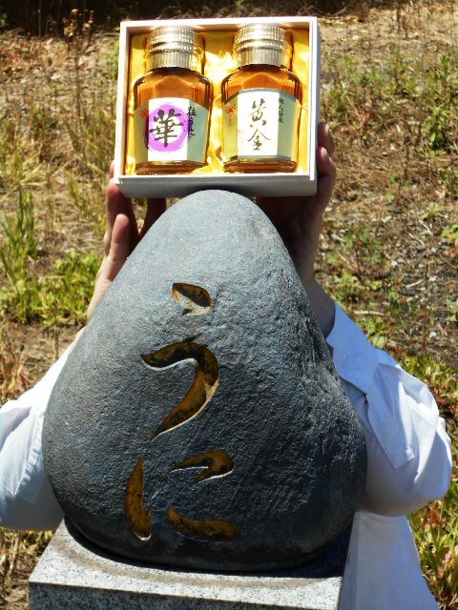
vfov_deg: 22.8
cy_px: 305
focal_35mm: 86
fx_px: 1517
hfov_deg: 17.2
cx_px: 229
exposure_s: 1/320
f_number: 6.3
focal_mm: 15.4
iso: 80
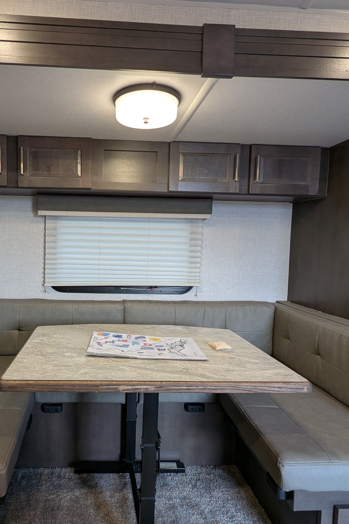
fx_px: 334
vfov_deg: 76.1
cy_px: 264
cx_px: 117
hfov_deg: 54.0
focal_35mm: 23
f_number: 2.2
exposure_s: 1/23.8
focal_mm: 2.35
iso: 52
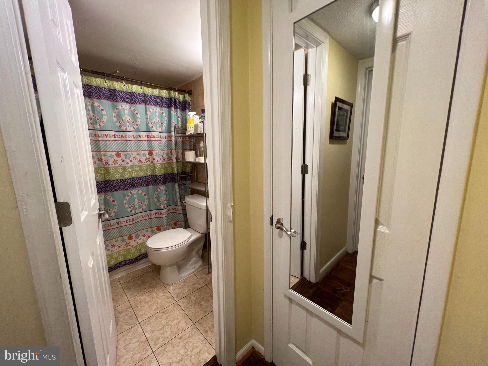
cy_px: 183
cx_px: 244
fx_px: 183
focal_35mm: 13
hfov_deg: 106.2
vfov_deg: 89.9
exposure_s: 1/120
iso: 160
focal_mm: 1.57
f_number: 1.8
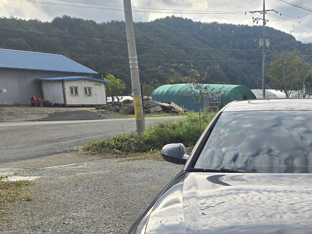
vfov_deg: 26.5
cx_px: 289
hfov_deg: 34.5
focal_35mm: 52
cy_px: 235
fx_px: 469
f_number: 1.7
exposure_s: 1/426
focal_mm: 6.3
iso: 12
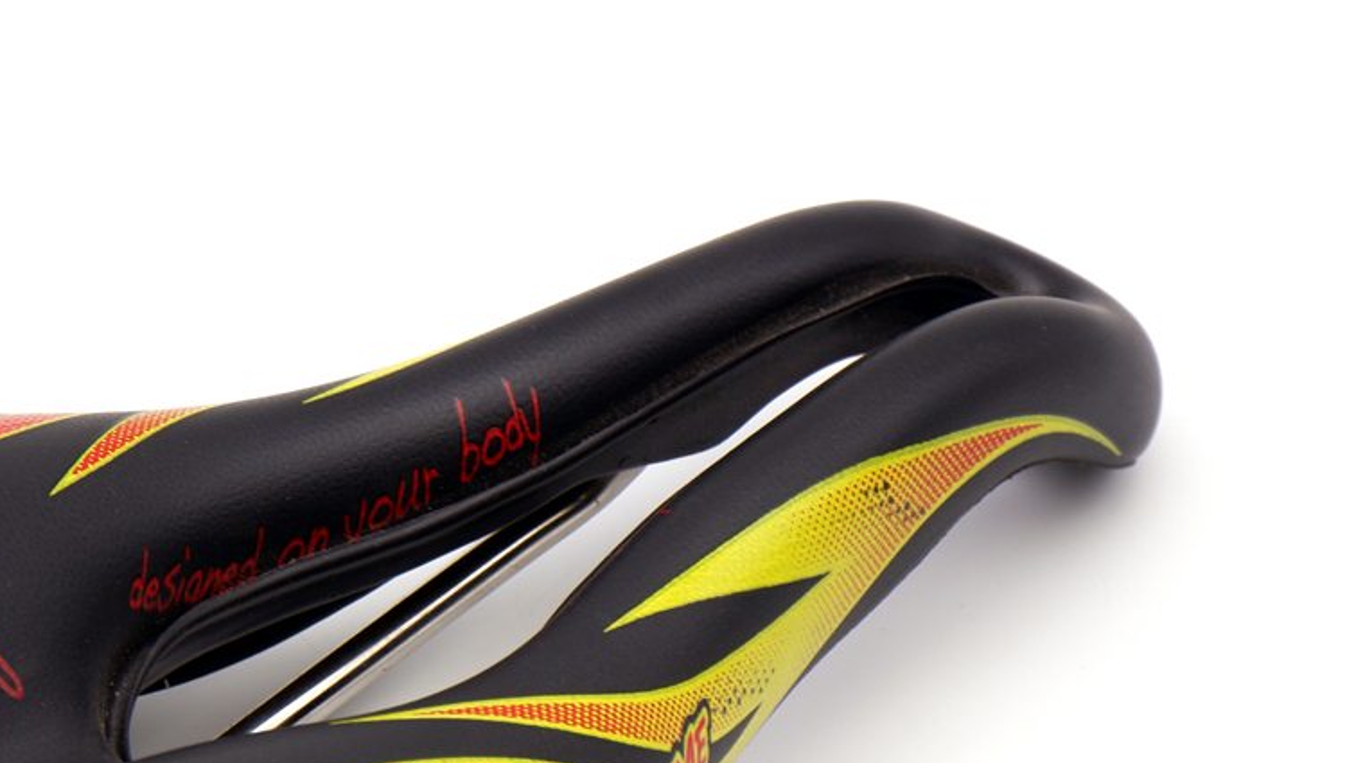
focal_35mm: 118
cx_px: 334
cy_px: 749
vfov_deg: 10.2
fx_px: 4244
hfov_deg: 18.0
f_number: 9
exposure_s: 1/60
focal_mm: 42
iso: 250
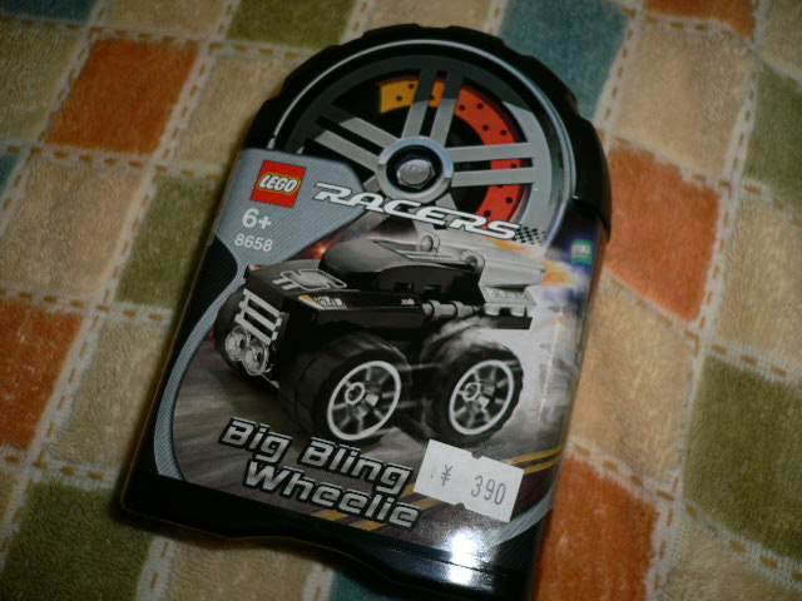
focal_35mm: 35
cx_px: 401
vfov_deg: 40.7
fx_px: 811
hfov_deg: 52.6
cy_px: 300
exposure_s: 1/60
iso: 80
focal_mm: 5.8
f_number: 2.8
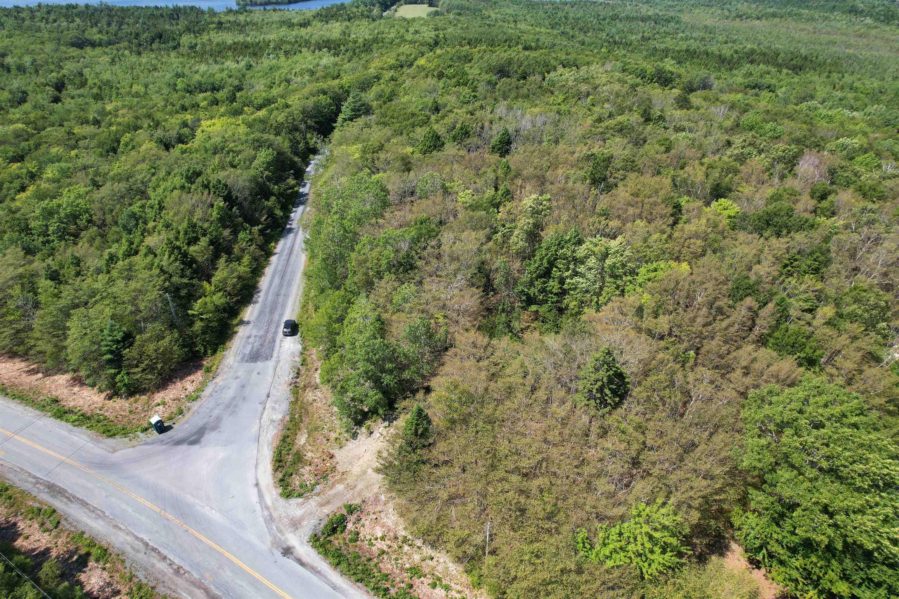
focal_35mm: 22
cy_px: 300
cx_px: 450
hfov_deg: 78.6
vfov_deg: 57.2
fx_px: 549
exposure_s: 1/1000
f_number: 2.8
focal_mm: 8.38
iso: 100
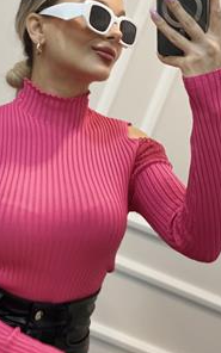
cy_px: 172
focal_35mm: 77
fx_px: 742
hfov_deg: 16.9
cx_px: 65
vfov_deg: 26.8
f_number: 2
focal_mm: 6
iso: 100
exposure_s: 1/100
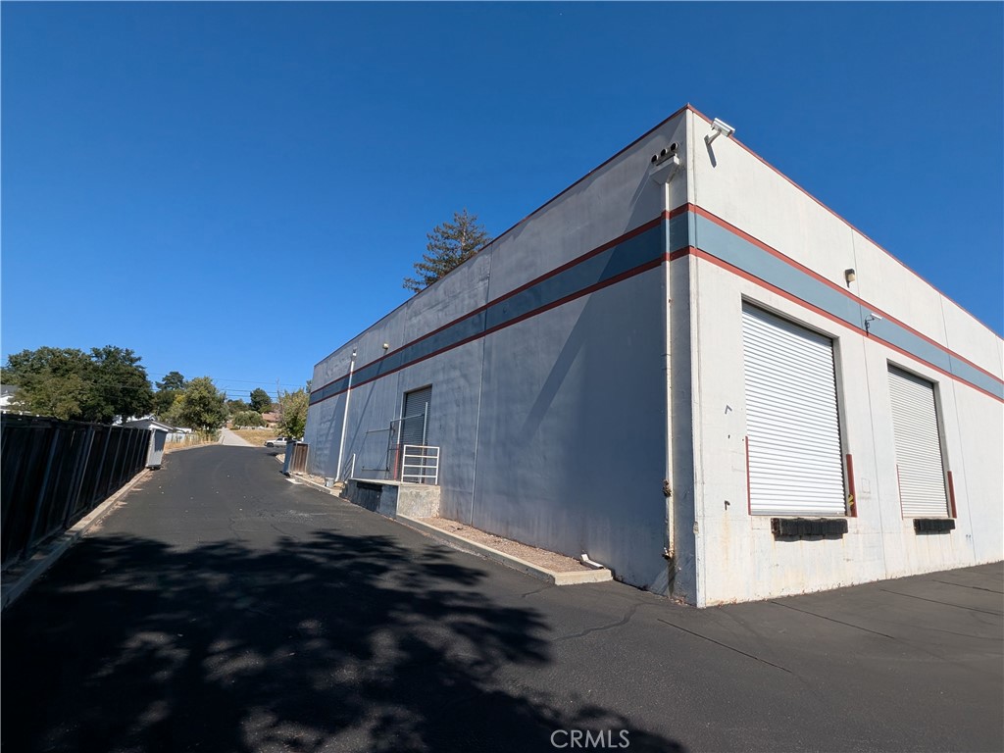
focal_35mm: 16
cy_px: 376
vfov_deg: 78.1
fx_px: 464
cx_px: 502
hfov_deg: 94.5
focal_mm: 2.22
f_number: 2.2
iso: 83
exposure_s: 1/3135
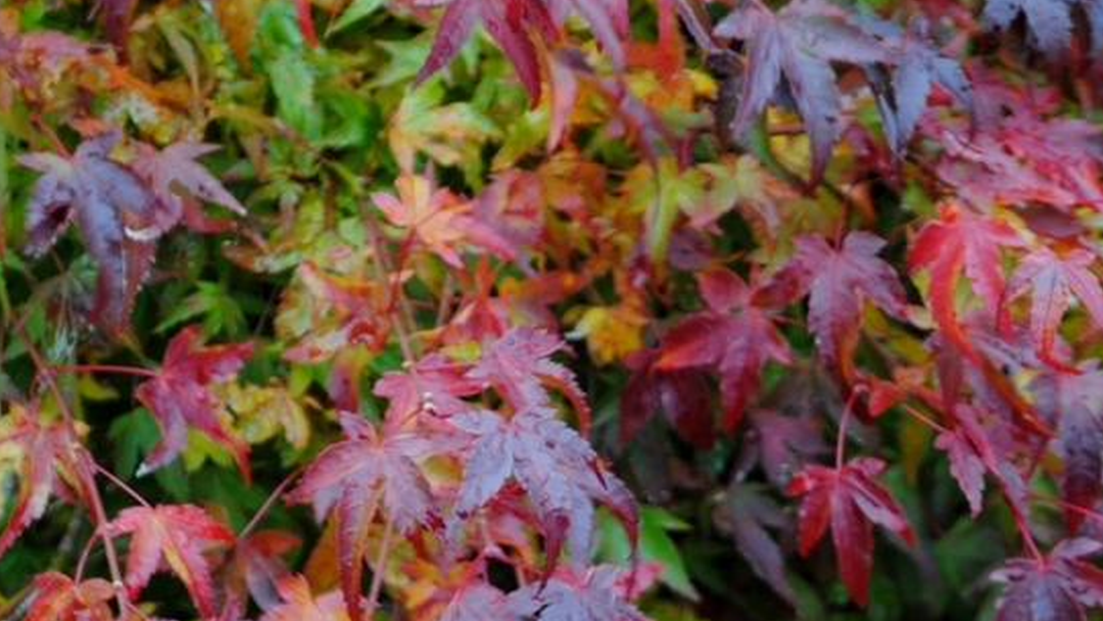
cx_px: 449
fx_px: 4797
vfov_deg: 7.4
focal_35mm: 164
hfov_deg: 13.1
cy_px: 160
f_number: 5.6
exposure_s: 1/30
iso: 280
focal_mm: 55
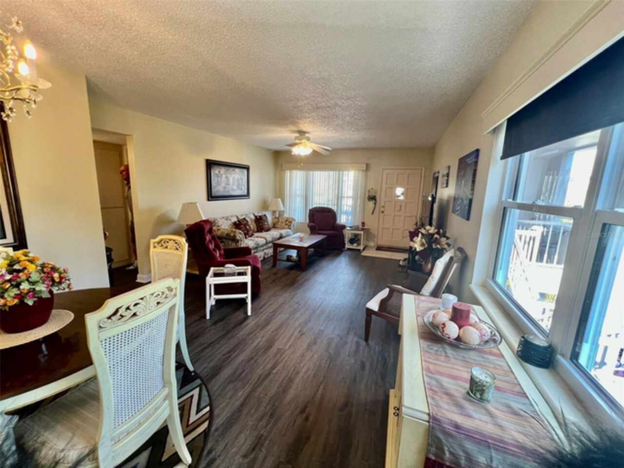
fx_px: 234
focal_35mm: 13
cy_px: 234
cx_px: 312
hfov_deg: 106.2
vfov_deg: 89.9
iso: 200
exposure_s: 1/120
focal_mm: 1.57
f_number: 1.8
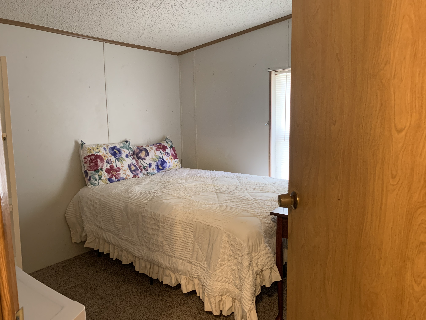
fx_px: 320
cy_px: 160
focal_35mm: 26
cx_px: 213
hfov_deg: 67.3
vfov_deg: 53.1
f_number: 1.8
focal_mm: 4.25
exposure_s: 1/40
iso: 320
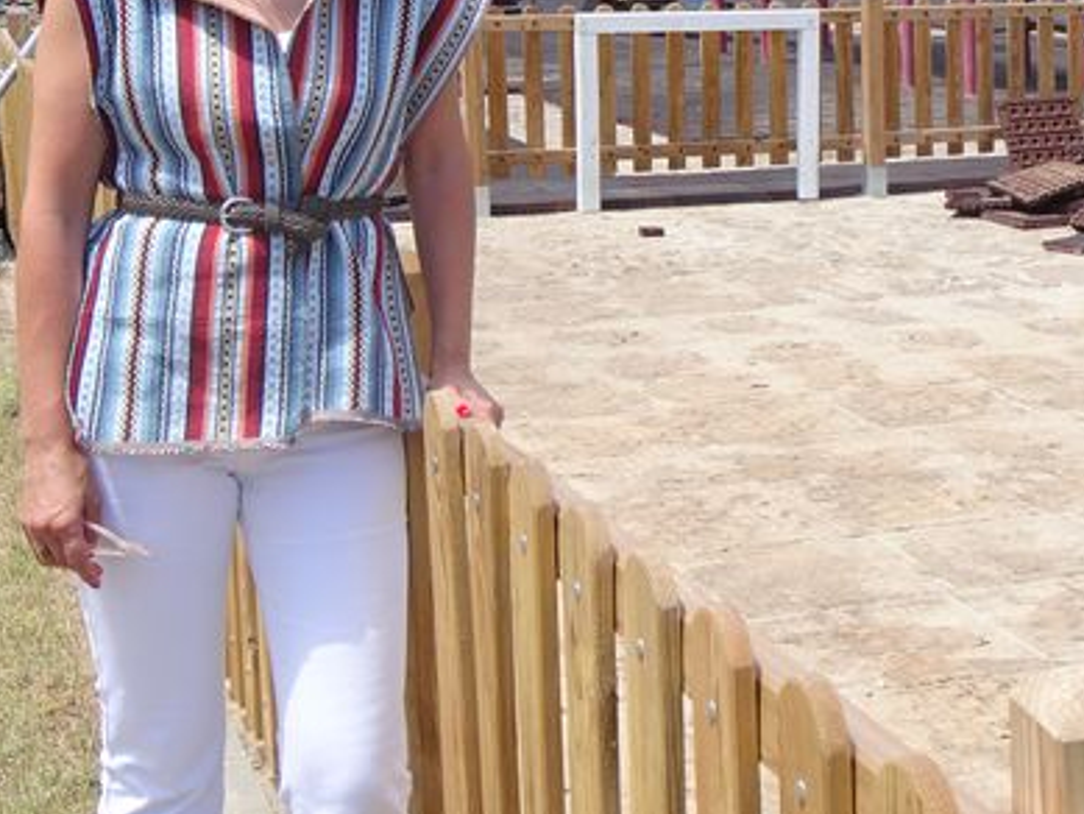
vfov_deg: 19.5
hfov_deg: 25.3
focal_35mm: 74
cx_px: 1017
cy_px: 64
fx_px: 2318
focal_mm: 6.17
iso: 80
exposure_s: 1/320
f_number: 4
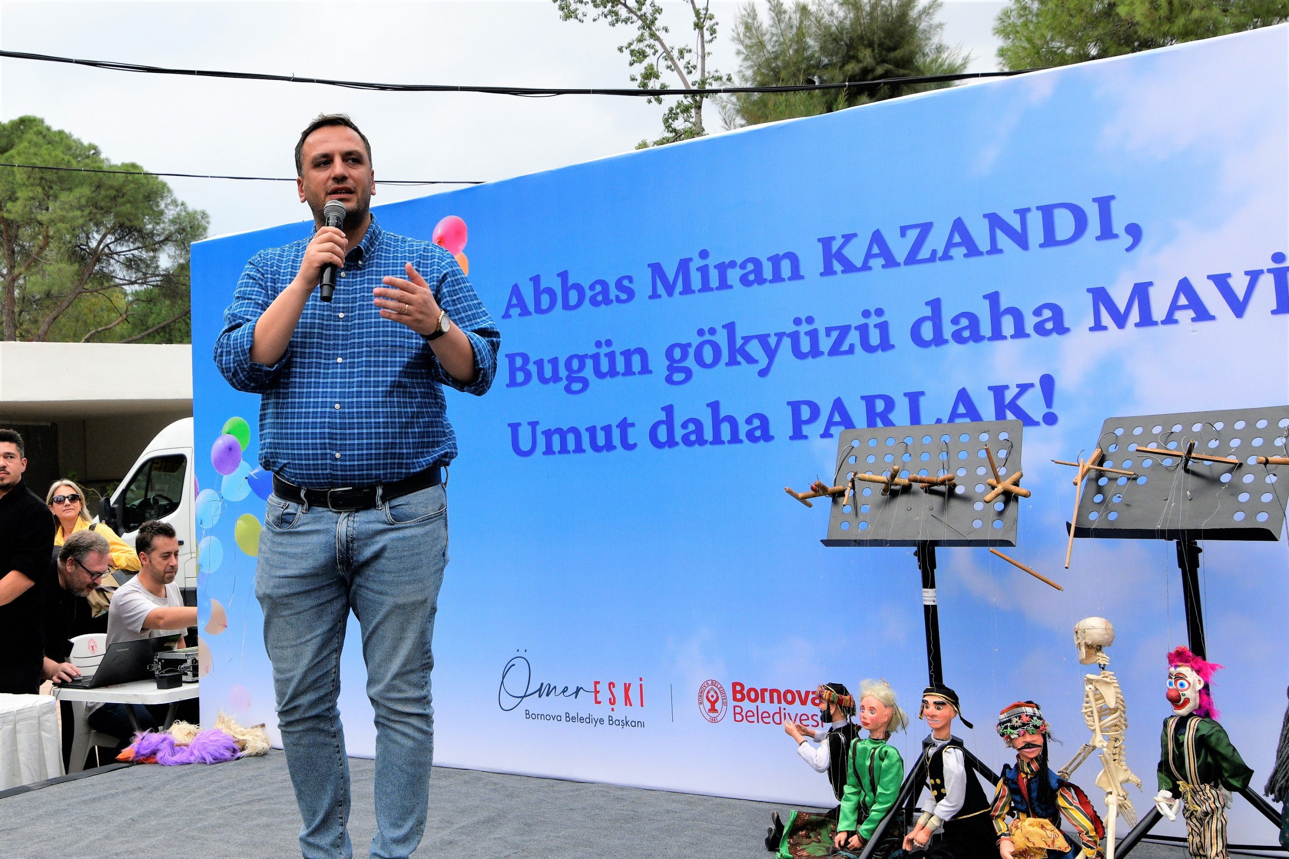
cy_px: 430
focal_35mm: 28
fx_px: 1003
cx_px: 644
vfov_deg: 46.4
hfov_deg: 65.5
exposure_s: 1/400
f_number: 10
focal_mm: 28
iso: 500
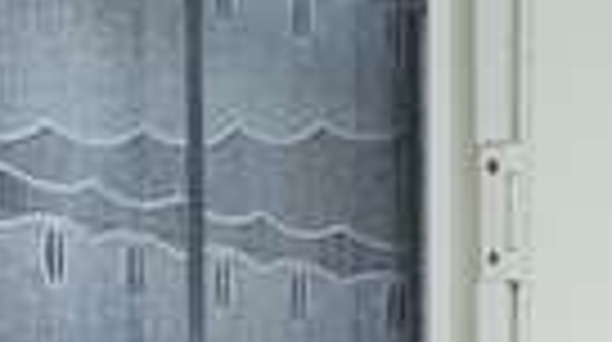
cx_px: 1076
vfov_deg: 3.8
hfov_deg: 7.3
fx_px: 4699
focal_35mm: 290
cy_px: 1652
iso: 200
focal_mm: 32
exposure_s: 1/80
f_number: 4.5
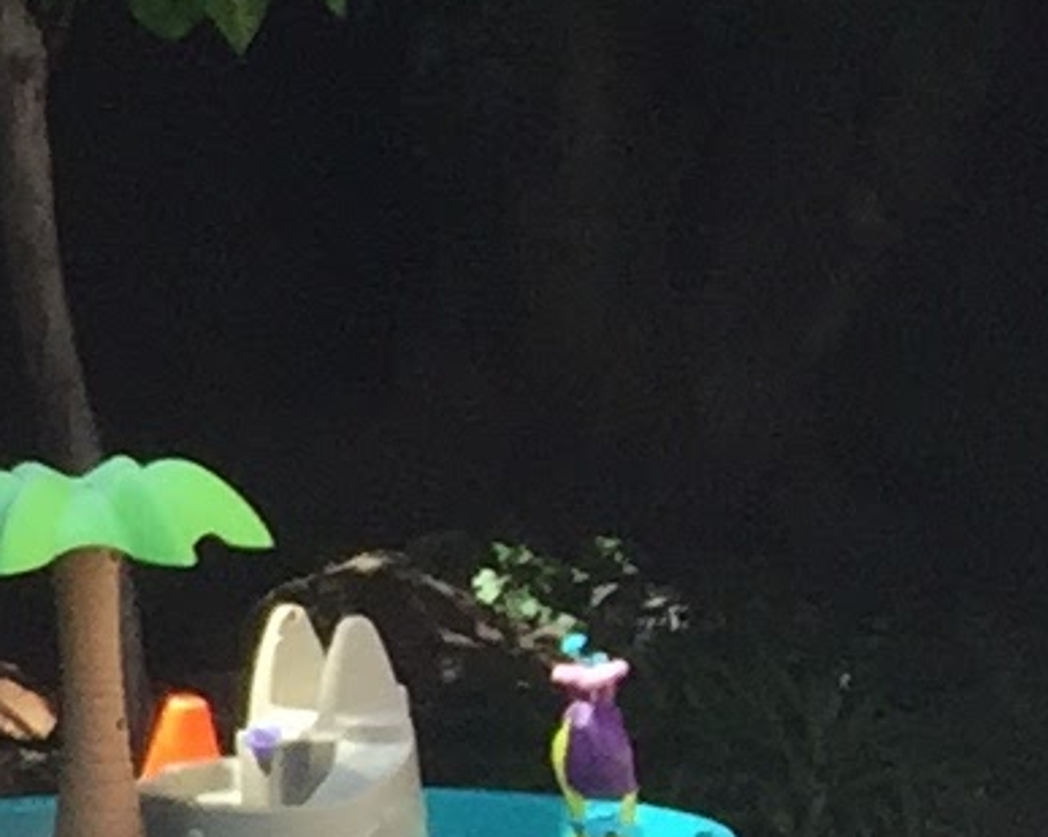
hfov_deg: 6.4
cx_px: -3282
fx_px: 7407
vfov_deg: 6.4
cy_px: 786
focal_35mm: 239
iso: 32
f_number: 2.2
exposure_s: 1/791
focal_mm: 4.15
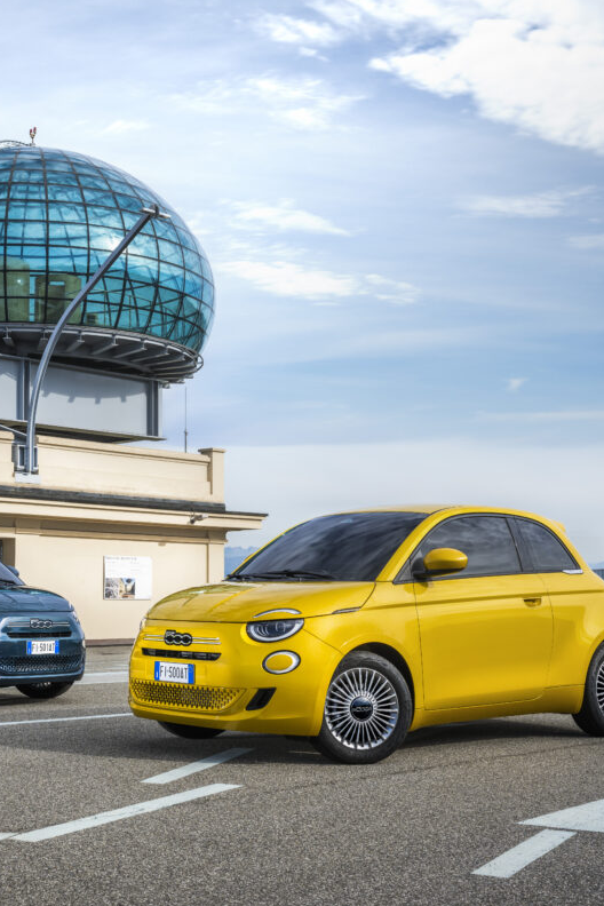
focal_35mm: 53
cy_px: 454
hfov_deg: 25.3
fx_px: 1334
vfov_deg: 37.5
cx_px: 176
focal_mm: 35
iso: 80
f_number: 10
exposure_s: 1/160
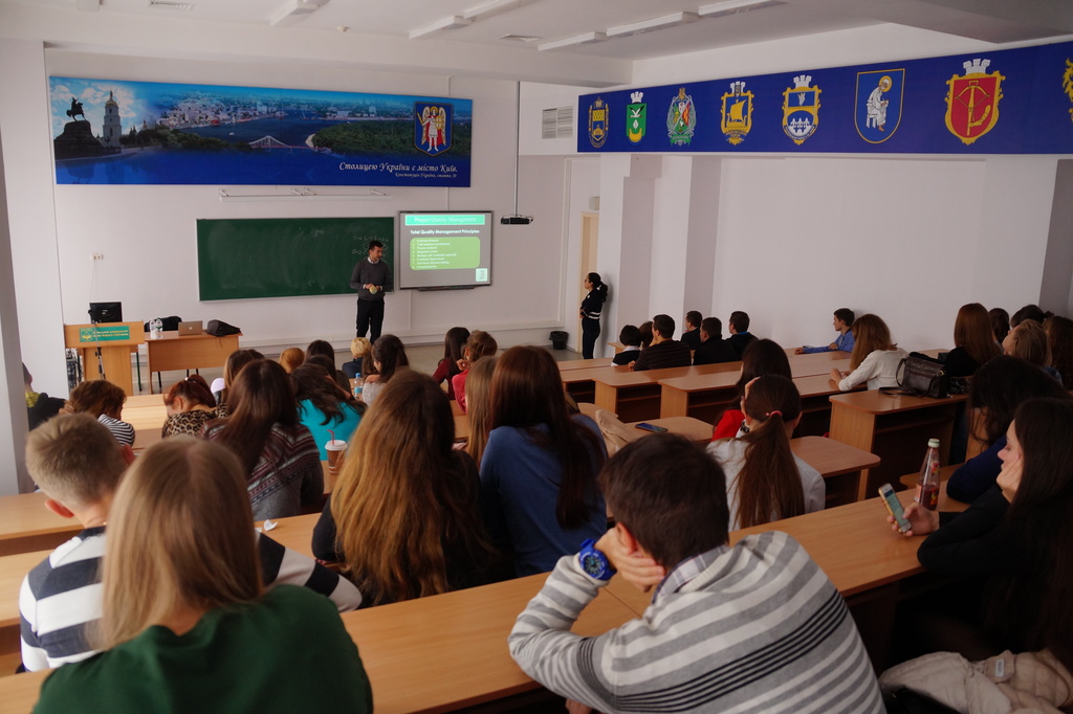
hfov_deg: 67.4
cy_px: 357
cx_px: 536
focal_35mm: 27
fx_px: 804
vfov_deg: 47.9
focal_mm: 18
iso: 500
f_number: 4
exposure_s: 1/60
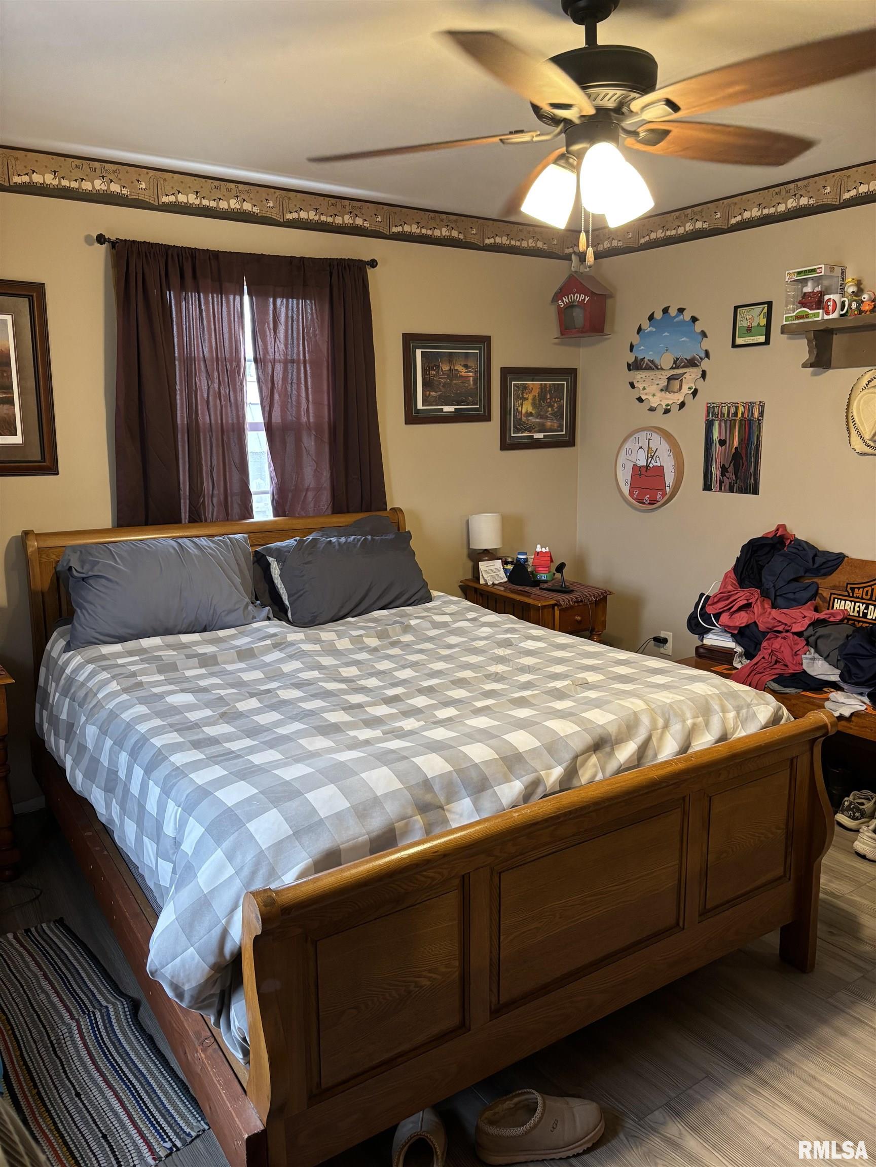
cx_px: 438
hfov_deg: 53.1
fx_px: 877
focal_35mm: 26
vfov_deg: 67.3
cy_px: 584
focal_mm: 5.96
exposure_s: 1/60
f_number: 1.6
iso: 200
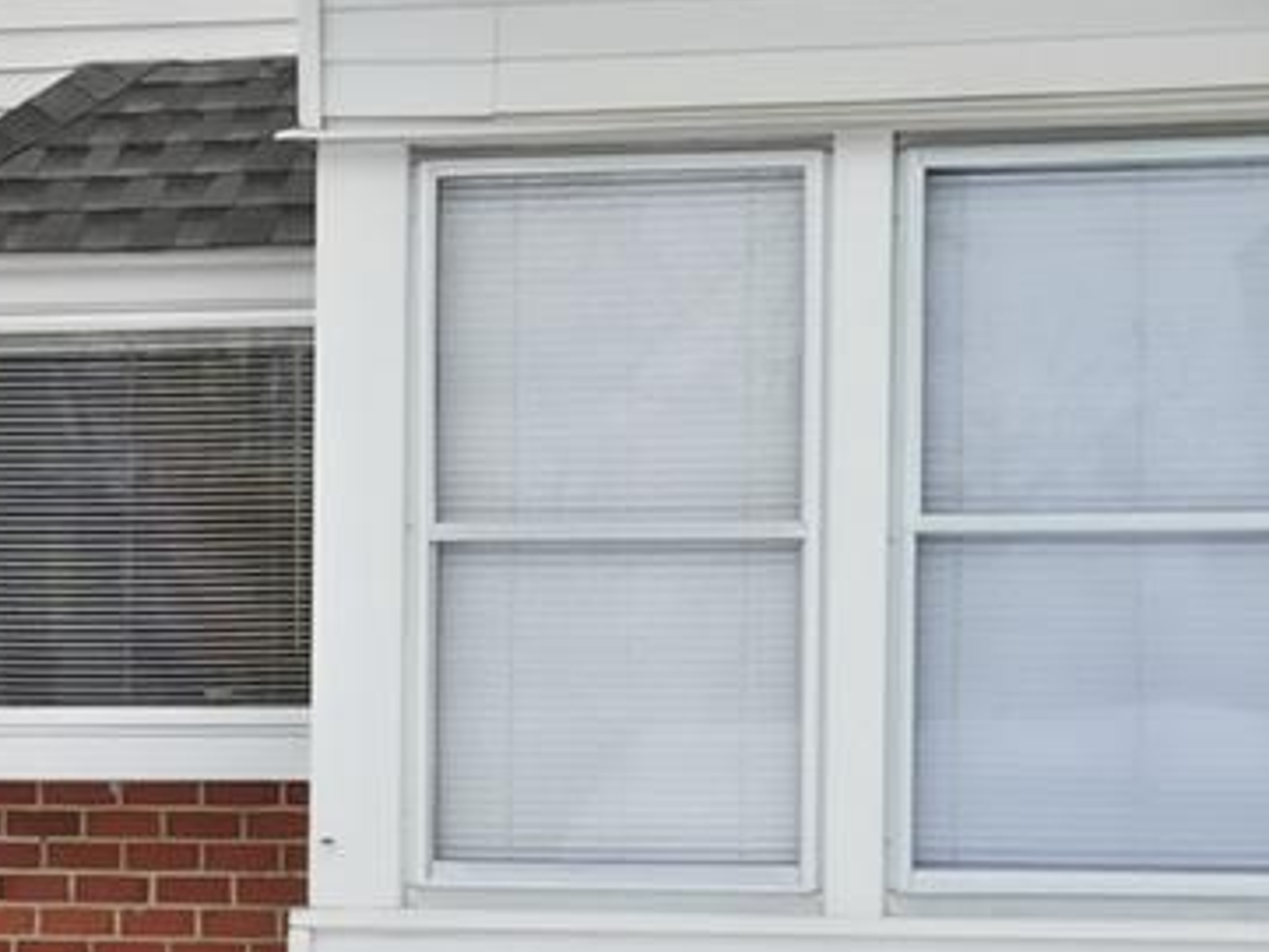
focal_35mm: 136
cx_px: 682
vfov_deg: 10.9
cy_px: 833
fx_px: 4987
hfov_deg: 14.5
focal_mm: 6.7
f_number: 1.7
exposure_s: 1/640
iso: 100
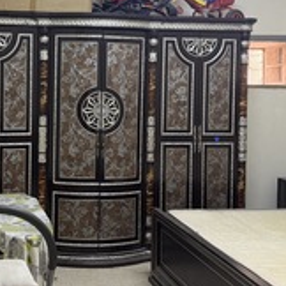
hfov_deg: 28.2
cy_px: 91
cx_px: 72
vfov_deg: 28.4
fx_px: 561
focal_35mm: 60
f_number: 1.78
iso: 200
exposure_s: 1/60
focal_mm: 6.76
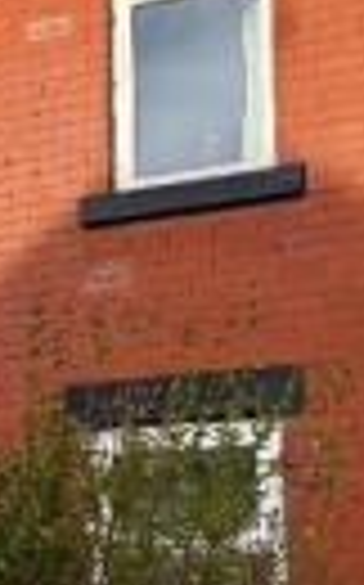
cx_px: 128
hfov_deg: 15.7
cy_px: 398
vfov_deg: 24.8
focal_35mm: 83
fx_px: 1320
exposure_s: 1/2525
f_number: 1.78
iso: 80
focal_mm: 6.76
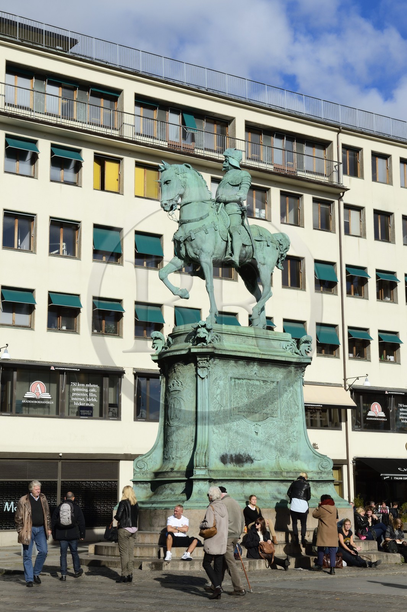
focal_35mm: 60
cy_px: 306
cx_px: 204
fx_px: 1019
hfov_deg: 22.6
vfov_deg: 33.4
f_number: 16
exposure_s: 1/250
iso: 200
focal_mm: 60
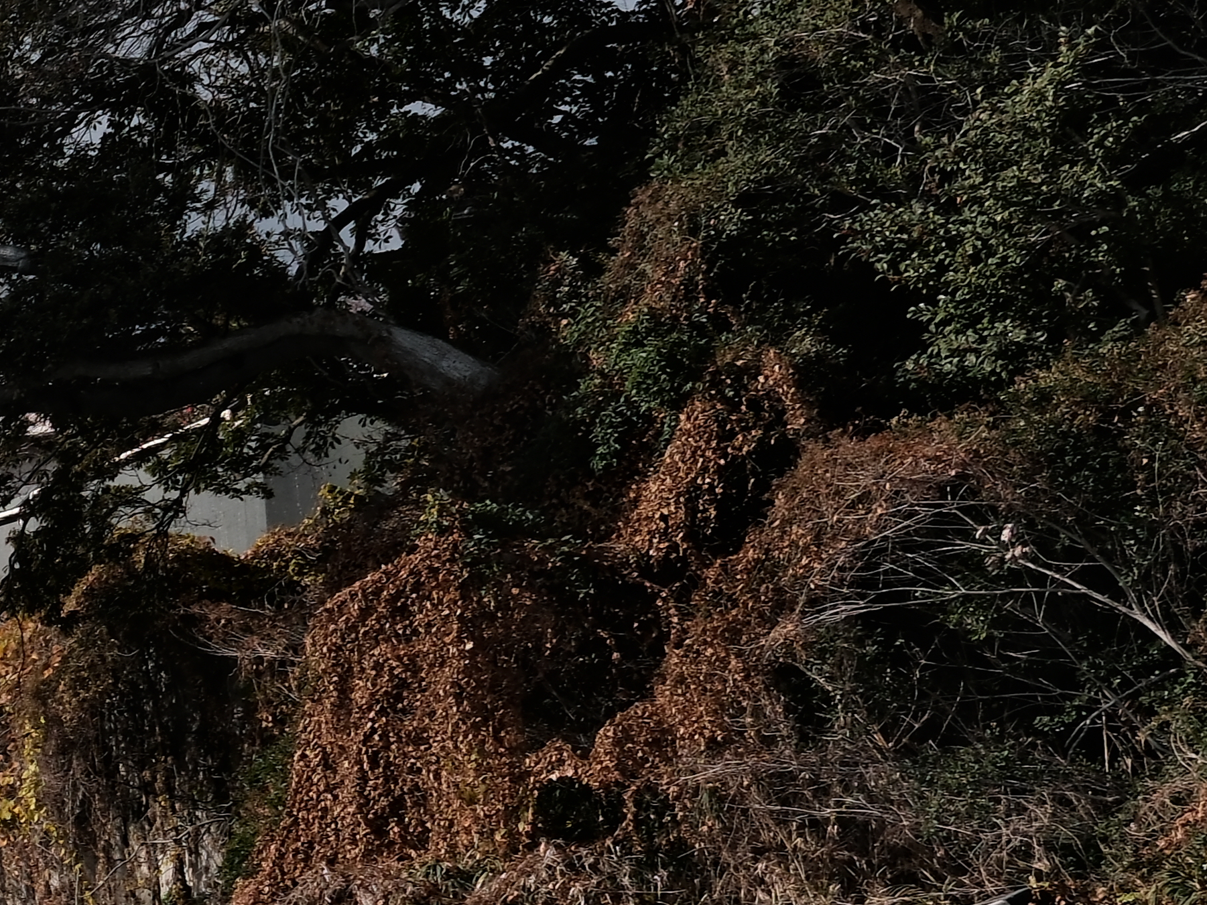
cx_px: -1359
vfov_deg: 14.7
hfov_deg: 15.1
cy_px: 914
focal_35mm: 99
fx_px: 3452
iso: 250
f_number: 5.6
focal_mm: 16
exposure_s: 1/1000
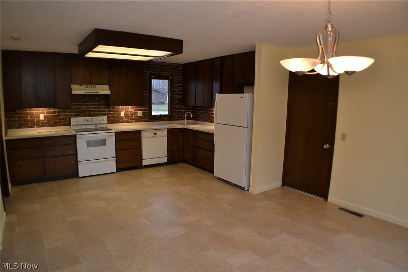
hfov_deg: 67.4
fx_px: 306
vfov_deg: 47.9
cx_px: 204
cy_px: 136
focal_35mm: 27
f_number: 3.5
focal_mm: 18
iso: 450
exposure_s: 1/60
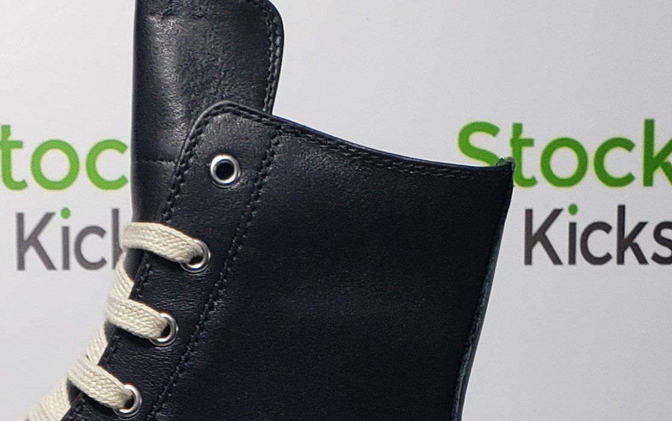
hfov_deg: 20.5
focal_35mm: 99
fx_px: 1814
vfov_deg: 12.1
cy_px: 768
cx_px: 39
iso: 50
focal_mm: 4.3
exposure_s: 1/235
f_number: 2.4
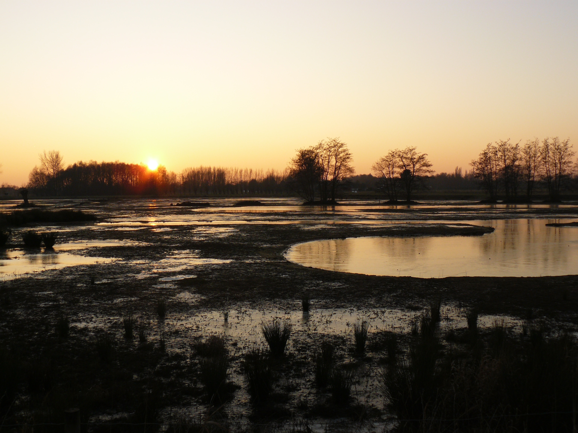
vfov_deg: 39.7
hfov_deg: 51.4
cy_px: 216
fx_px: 601
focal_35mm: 36
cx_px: 289
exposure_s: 1/200
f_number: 4.5
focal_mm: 6
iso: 100
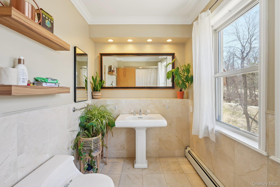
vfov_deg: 73.7
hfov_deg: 96.7
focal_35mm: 16
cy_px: 94
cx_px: 140
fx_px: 124
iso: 400
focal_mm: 16
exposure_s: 1/25
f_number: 8
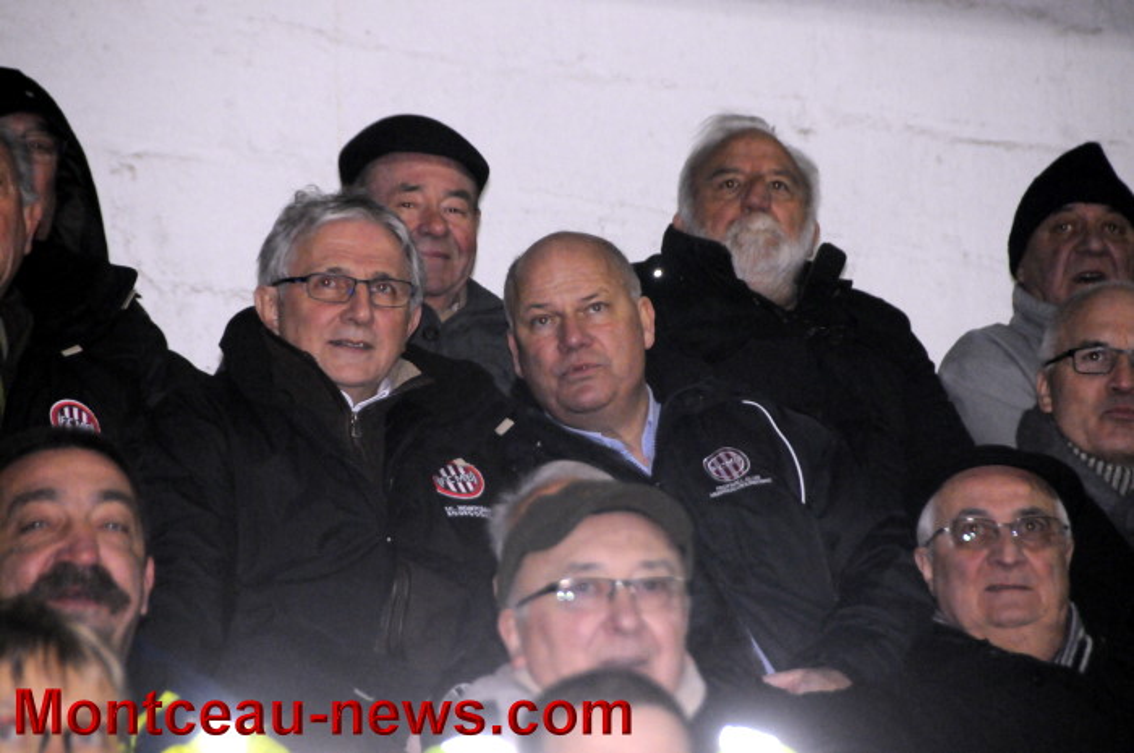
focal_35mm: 300
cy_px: 376
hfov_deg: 6.9
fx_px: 9439
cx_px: 567
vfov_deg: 4.6
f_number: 5.6
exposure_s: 1/250
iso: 3200
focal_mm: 200
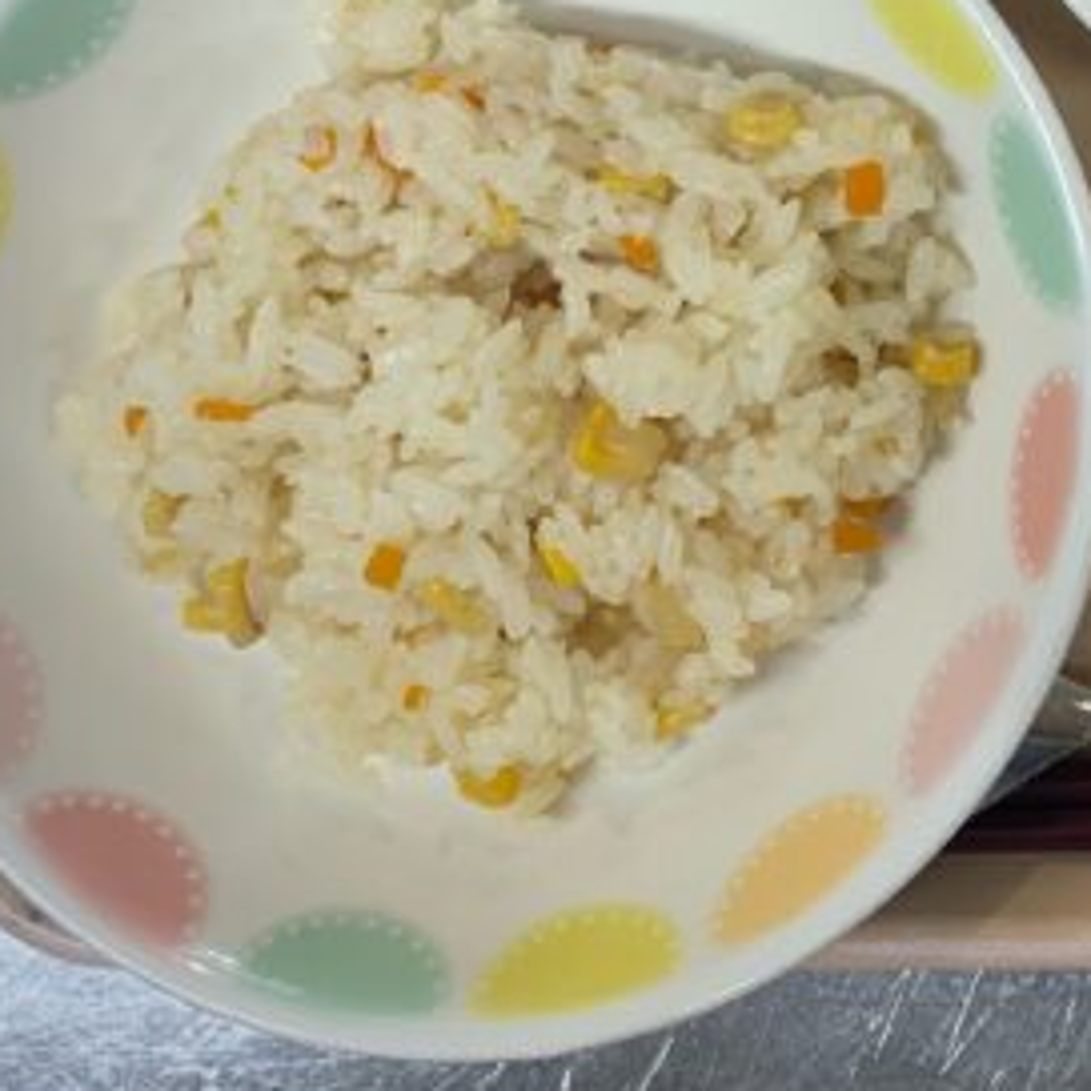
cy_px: 44
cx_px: 1171
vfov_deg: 25.4
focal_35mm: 65
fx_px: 2318
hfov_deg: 24.8
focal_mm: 4.25
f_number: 1.8
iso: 64
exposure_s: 1/60
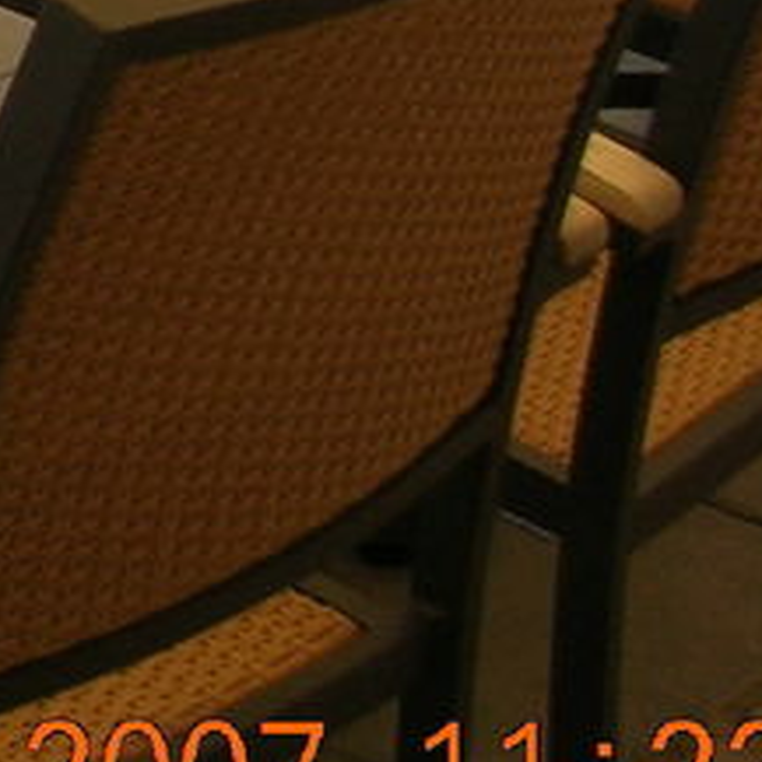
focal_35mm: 166
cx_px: -1053
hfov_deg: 9.4
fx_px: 4134
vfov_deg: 10.1
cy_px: -478
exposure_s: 1/172
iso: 50
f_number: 4.9
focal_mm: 5.7
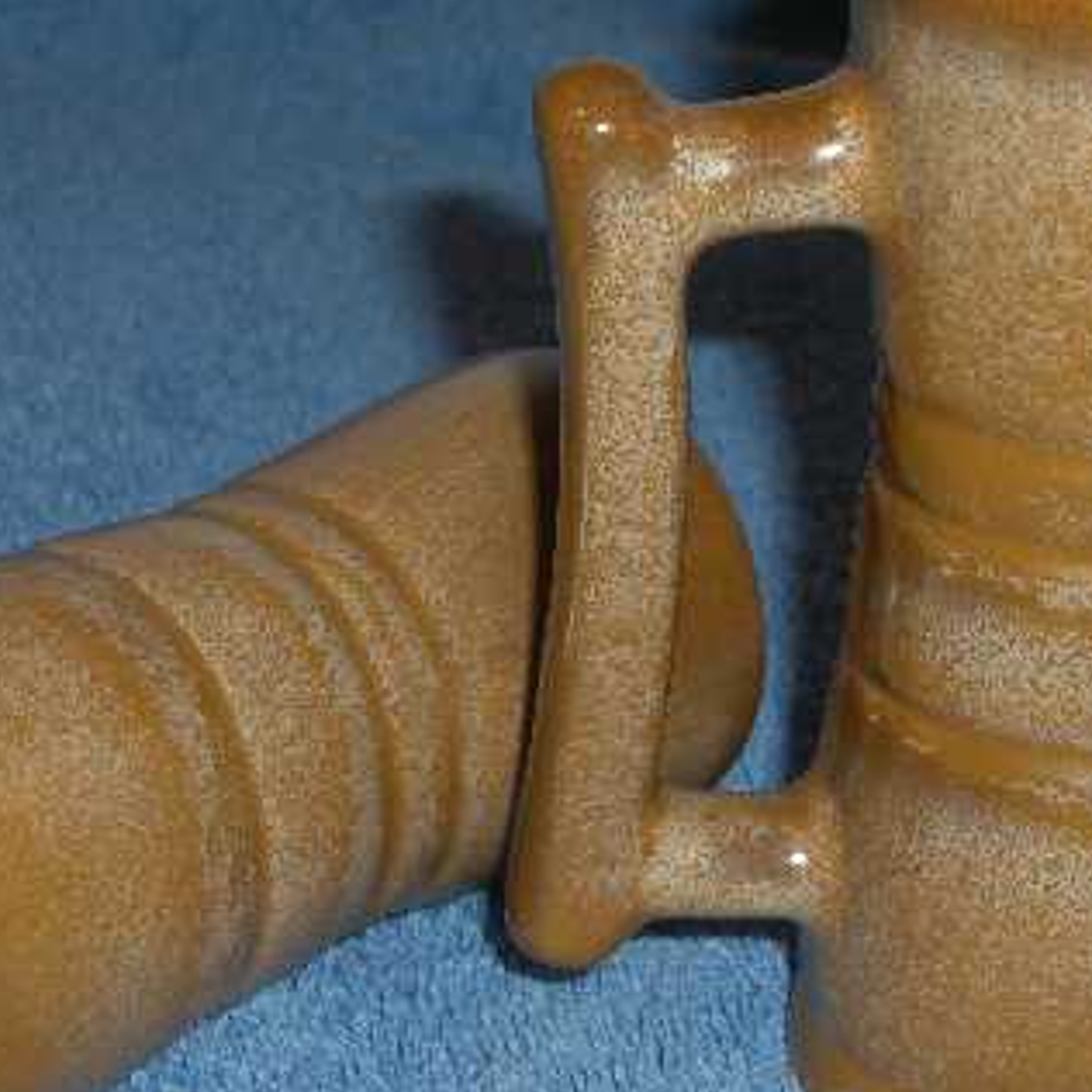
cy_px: 549
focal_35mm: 118
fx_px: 4211
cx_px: 477
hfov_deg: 14.8
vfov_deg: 14.8
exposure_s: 1/30
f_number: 7.6
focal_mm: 13.7
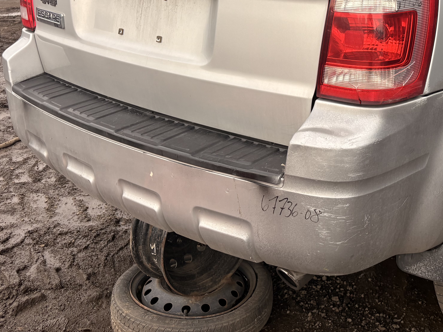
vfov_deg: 28.1
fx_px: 640
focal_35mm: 50
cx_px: 341
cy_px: 38
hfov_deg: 37.1
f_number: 1.6
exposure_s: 1/548
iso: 50
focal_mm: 5.96
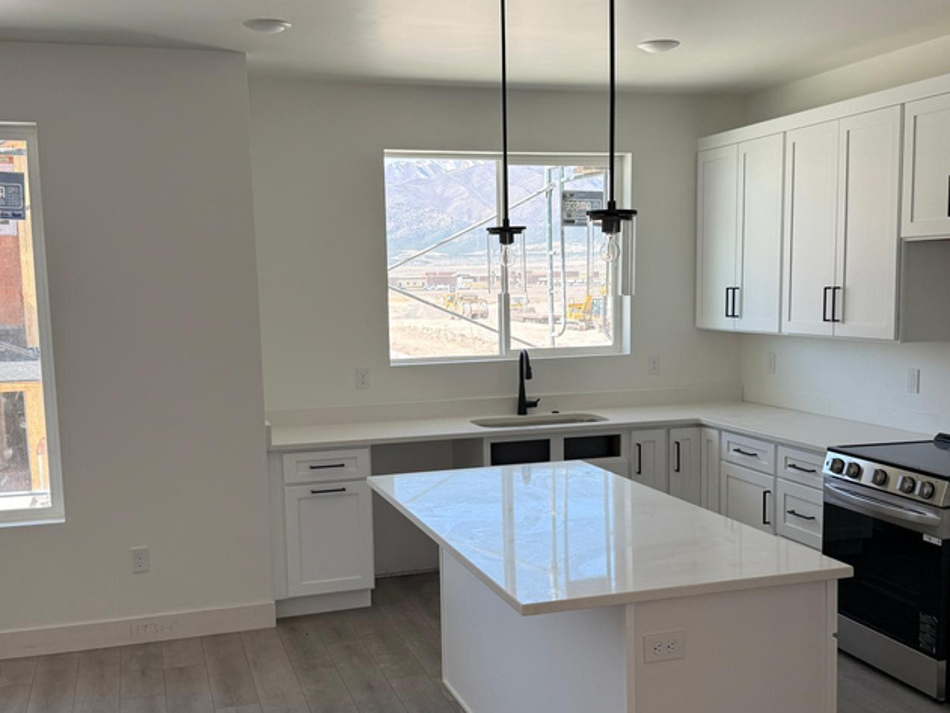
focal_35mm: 39
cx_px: 496
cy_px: 415
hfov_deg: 47.8
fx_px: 1071
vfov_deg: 36.8
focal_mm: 6.76
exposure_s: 1/543
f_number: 1.78
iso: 100
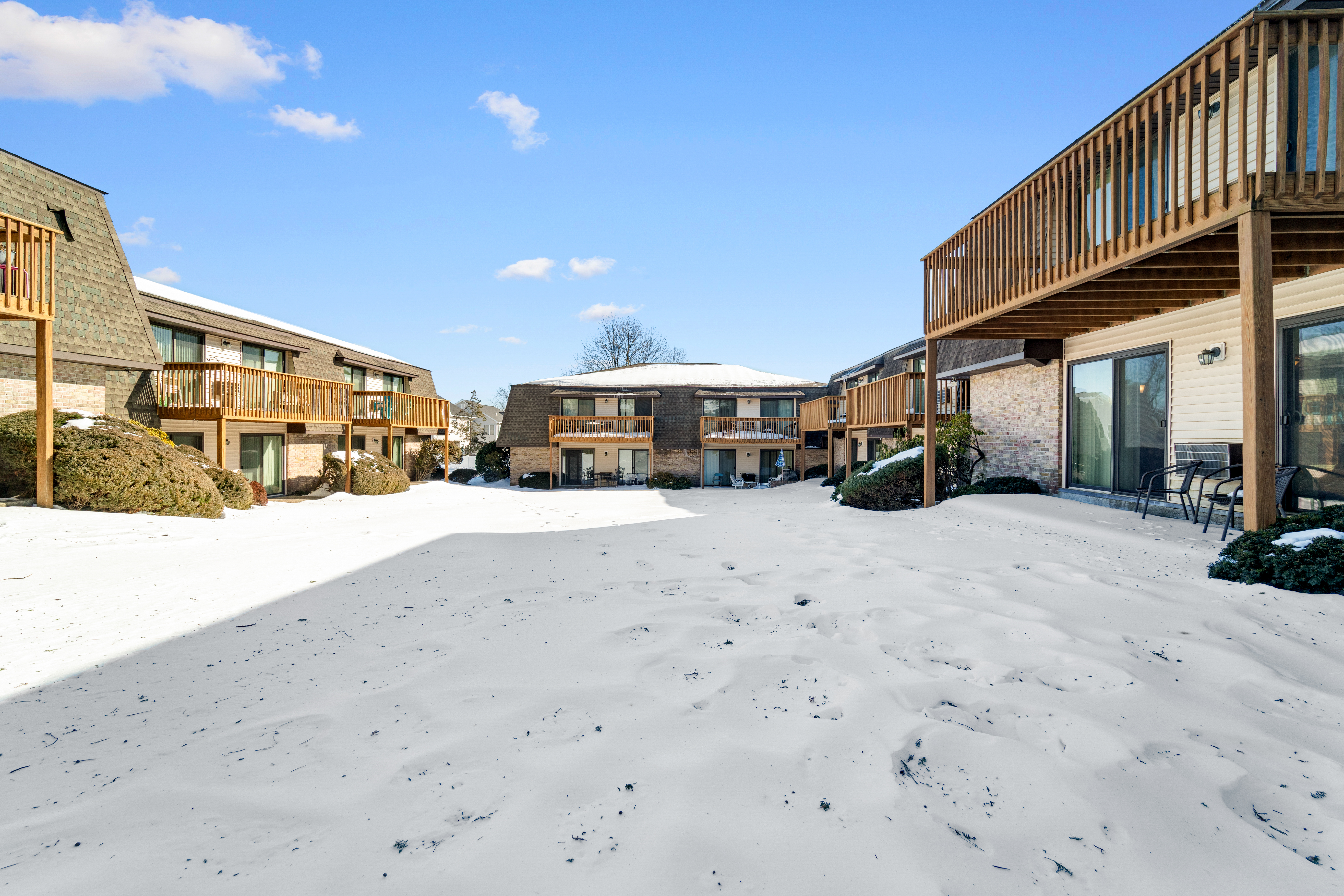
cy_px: 448
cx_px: 672
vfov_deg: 81.2
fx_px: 523
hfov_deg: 104.2
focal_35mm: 14
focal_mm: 14
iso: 320
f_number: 9
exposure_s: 1/125
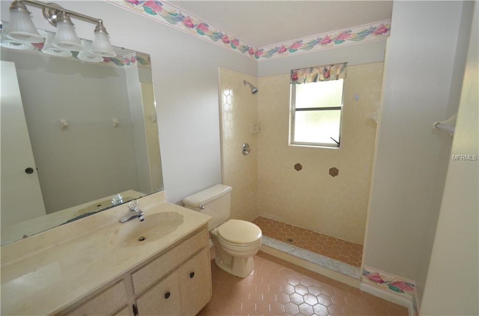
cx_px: 240
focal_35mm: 15
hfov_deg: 100.5
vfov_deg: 77.0
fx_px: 199
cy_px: 158
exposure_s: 1/60
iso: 1100
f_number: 4
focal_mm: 10
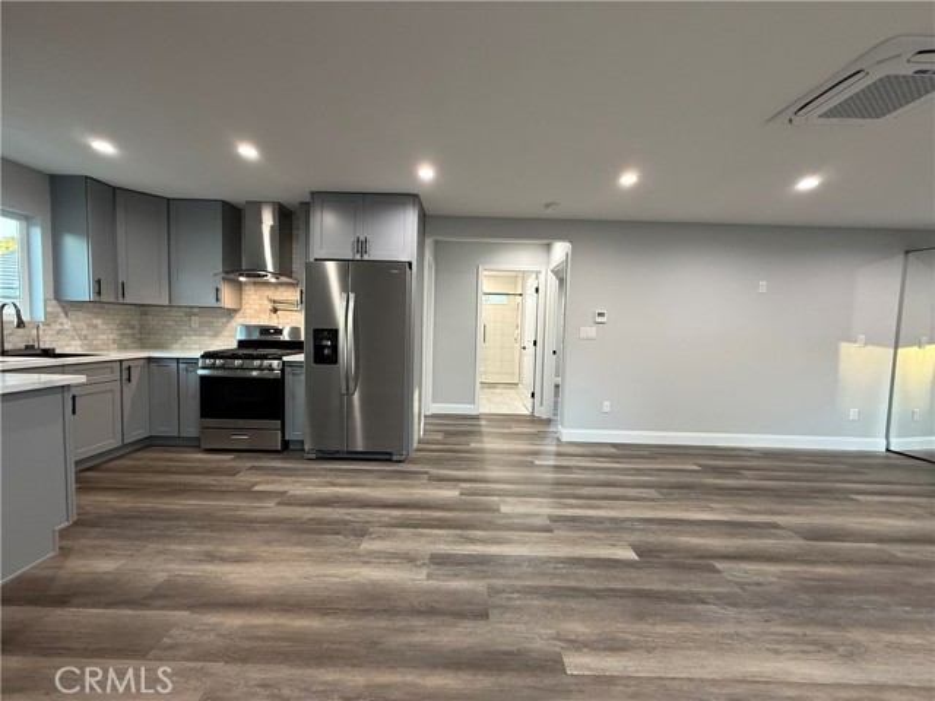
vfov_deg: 85.7
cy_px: 350
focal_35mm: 14
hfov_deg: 102.1
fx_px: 378
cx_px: 468
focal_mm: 2.22
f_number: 2.2
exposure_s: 1/60
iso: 200
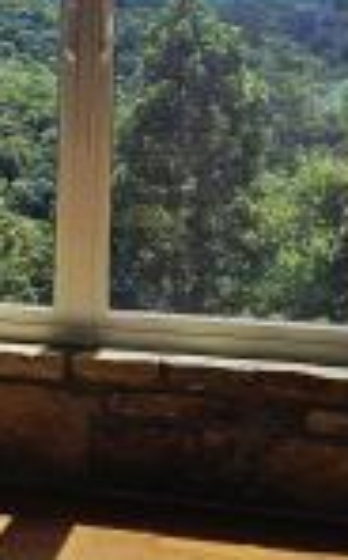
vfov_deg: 30.8
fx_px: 1005
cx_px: -68
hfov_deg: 18.6
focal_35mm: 66
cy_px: 166
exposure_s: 1/1111
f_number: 1.8
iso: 25
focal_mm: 5.4
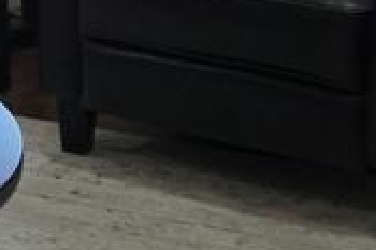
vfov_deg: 7.3
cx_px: -529
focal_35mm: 176
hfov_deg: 10.2
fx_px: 1835
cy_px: -335
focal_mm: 16
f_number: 4
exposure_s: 1/60
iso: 320
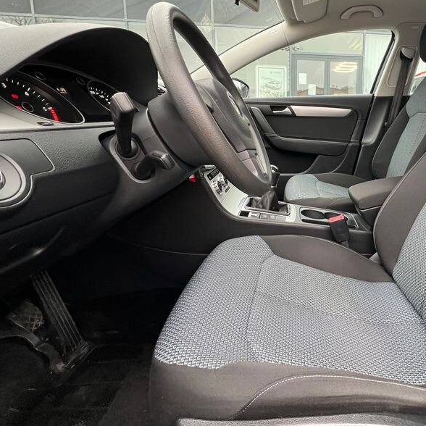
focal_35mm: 20
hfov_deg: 69.3
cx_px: 325
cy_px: 159
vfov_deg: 73.5
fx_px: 278
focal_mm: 1.57
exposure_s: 1/99
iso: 250
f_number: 1.8
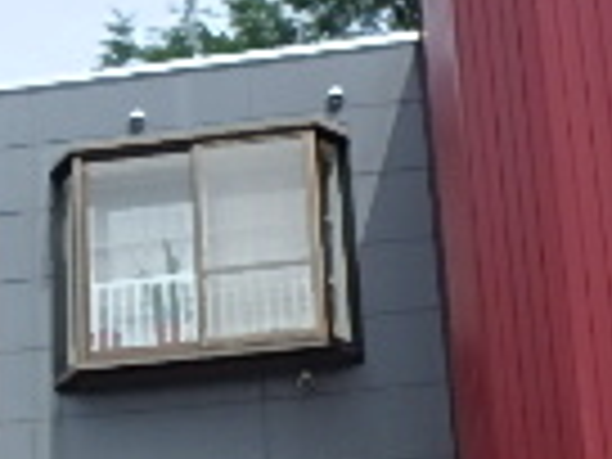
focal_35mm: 99
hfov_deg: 19.7
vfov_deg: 14.4
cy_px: 585
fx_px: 1750
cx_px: 171
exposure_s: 1/1000
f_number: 3.5
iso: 125
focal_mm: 3.7
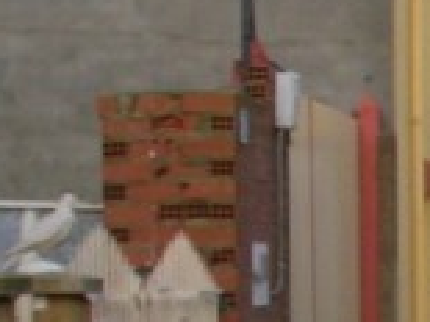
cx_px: 1093
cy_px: 203
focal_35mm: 251
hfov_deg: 7.3
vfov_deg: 5.9
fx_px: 3116
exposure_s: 1/170
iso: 50
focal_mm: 5.8
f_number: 5.6
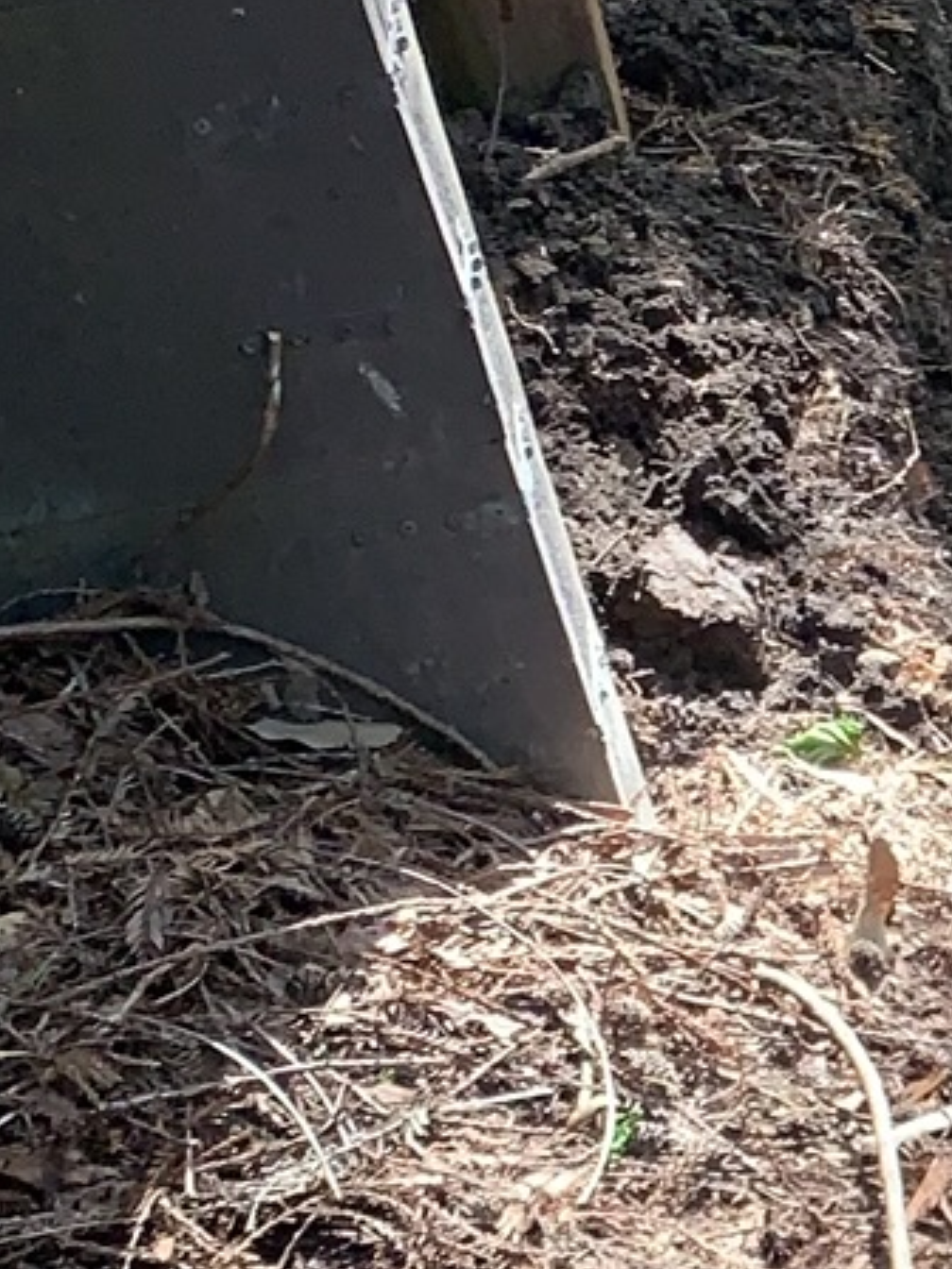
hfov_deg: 11.6
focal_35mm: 116
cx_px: 1864
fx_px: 4254
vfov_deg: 16.6
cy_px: 1300
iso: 80
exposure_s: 1/121
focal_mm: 4.25
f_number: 1.8
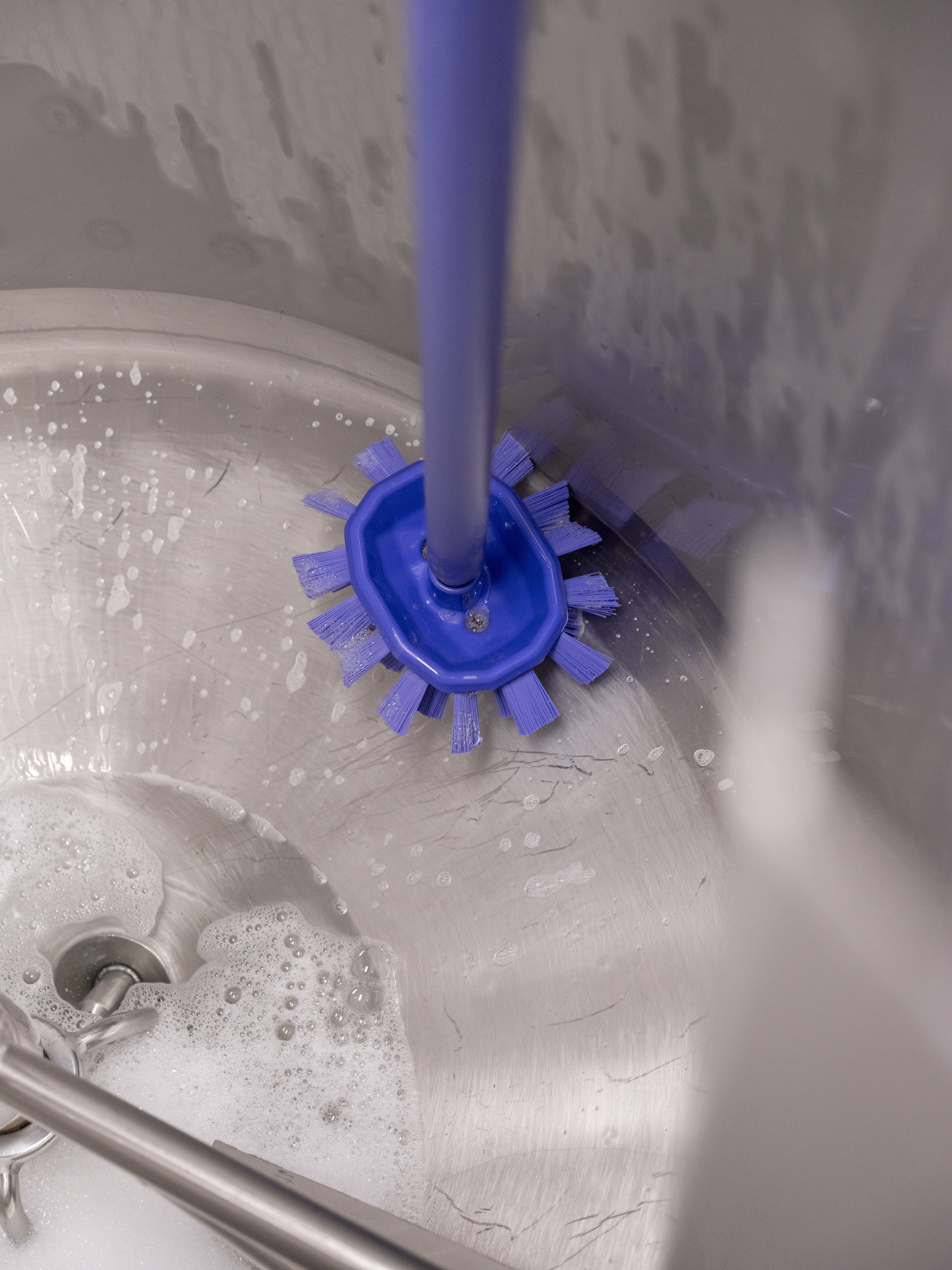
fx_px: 1870
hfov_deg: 28.6
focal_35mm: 51
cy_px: 635
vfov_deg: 37.5
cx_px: 476
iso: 1000
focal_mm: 64
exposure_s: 1/125
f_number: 4
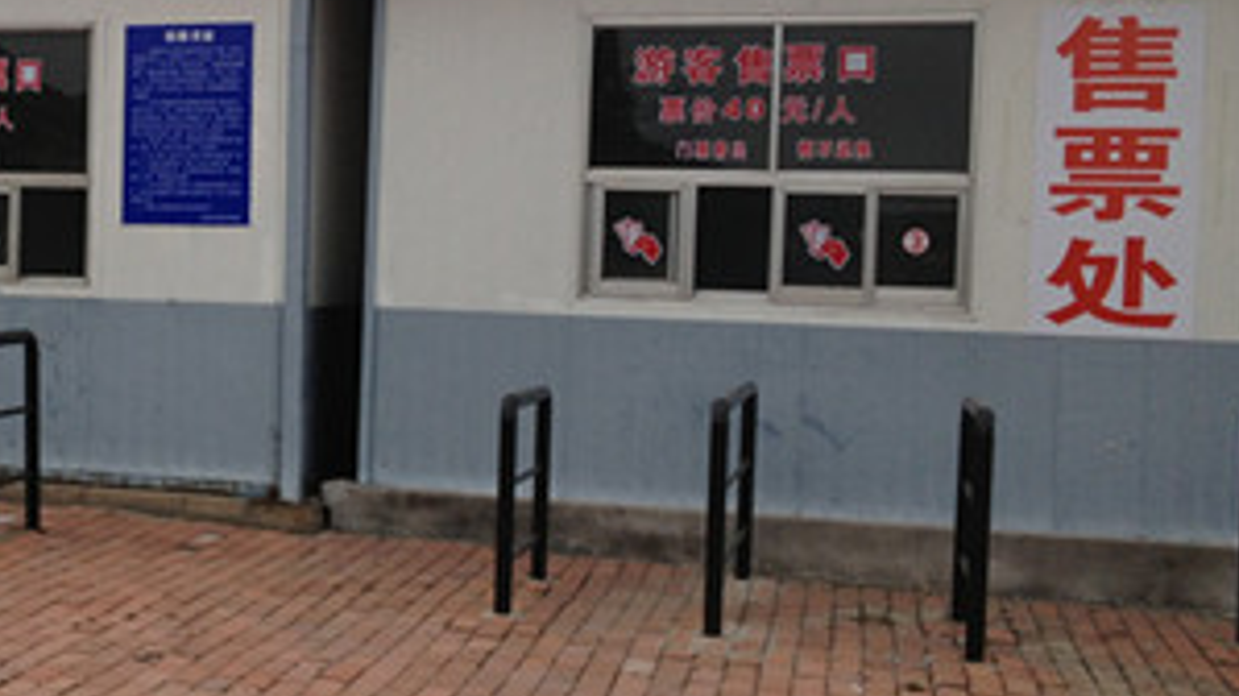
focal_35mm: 70
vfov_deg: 17.2
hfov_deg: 29.2
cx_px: 174
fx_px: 2299
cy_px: 323
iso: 50
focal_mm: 4.28
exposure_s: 1/699
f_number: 2.4
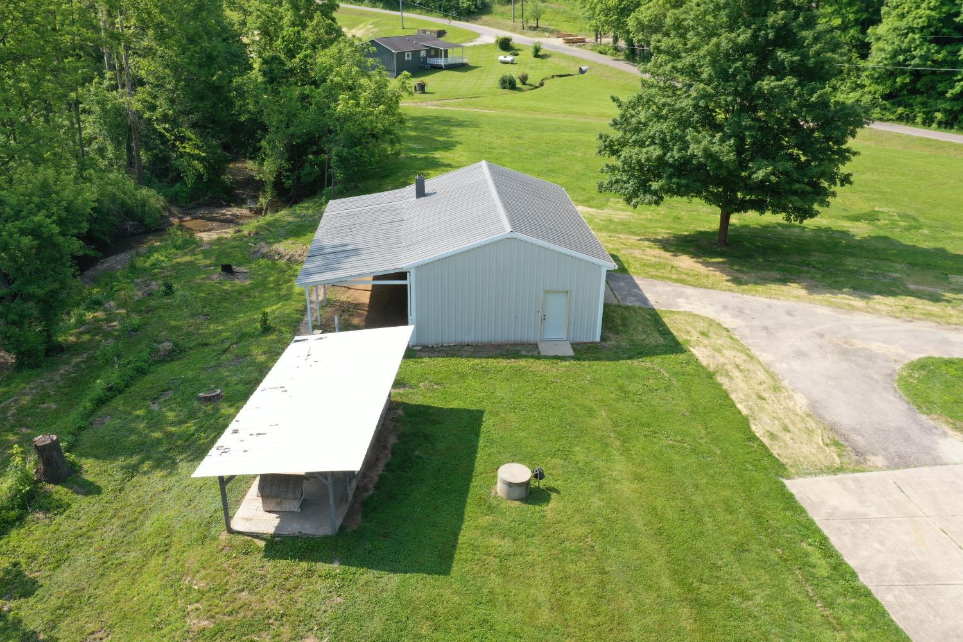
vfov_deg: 46.4
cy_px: 321
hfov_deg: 65.5
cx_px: 482
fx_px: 749
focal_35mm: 28
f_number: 8
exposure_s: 1/100
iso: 100
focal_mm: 10.26
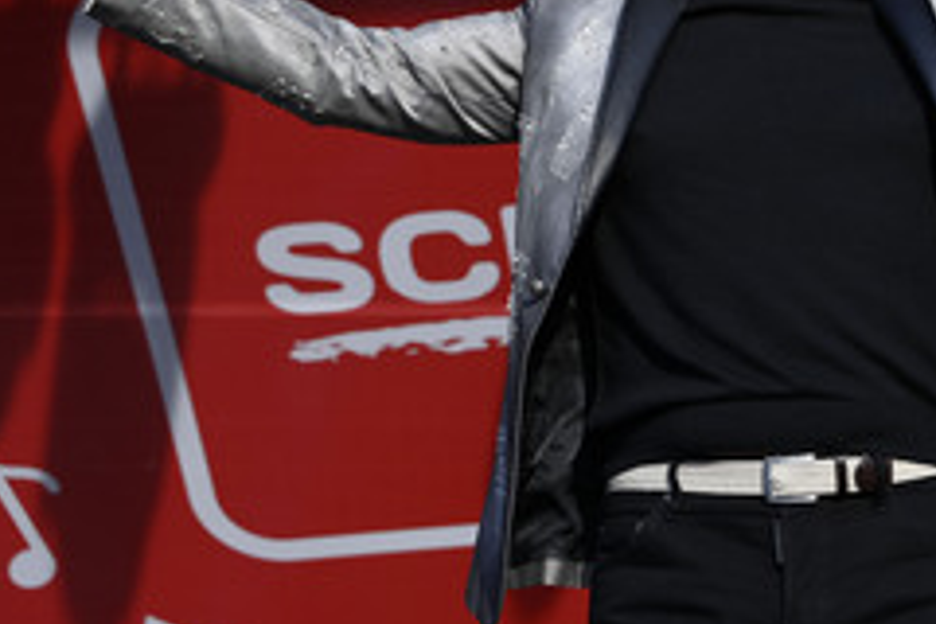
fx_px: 2834
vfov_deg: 12.5
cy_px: 144
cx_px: 766
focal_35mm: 109
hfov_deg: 18.6
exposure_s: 1/200
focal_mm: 58
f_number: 5.6
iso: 400
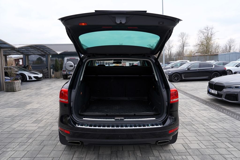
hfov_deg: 73.7
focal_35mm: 24
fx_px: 160
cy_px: 80
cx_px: 120
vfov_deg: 53.1
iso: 100
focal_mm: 24
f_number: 6.3
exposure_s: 1/160
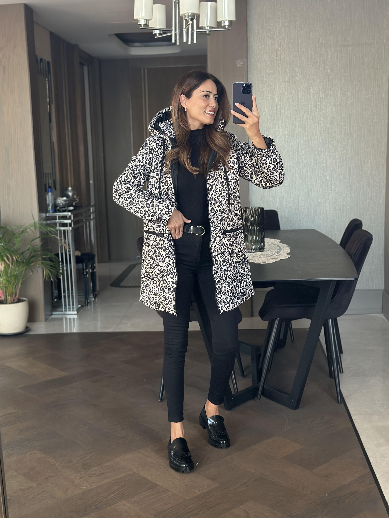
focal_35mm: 48
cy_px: 259
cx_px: 194
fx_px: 719
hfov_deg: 30.3
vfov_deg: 39.7
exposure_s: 1/46
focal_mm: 6.86
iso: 400
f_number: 1.78
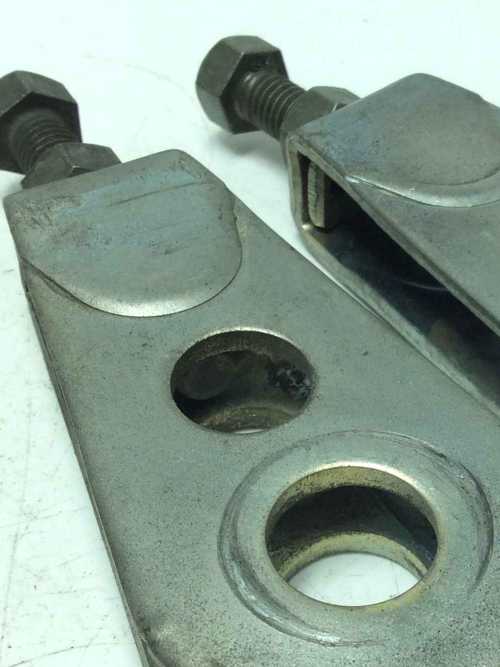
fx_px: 1194
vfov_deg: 31.1
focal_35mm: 62
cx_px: 426
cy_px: 420
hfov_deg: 23.2
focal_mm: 3.3
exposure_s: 1/271
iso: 32
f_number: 2.4
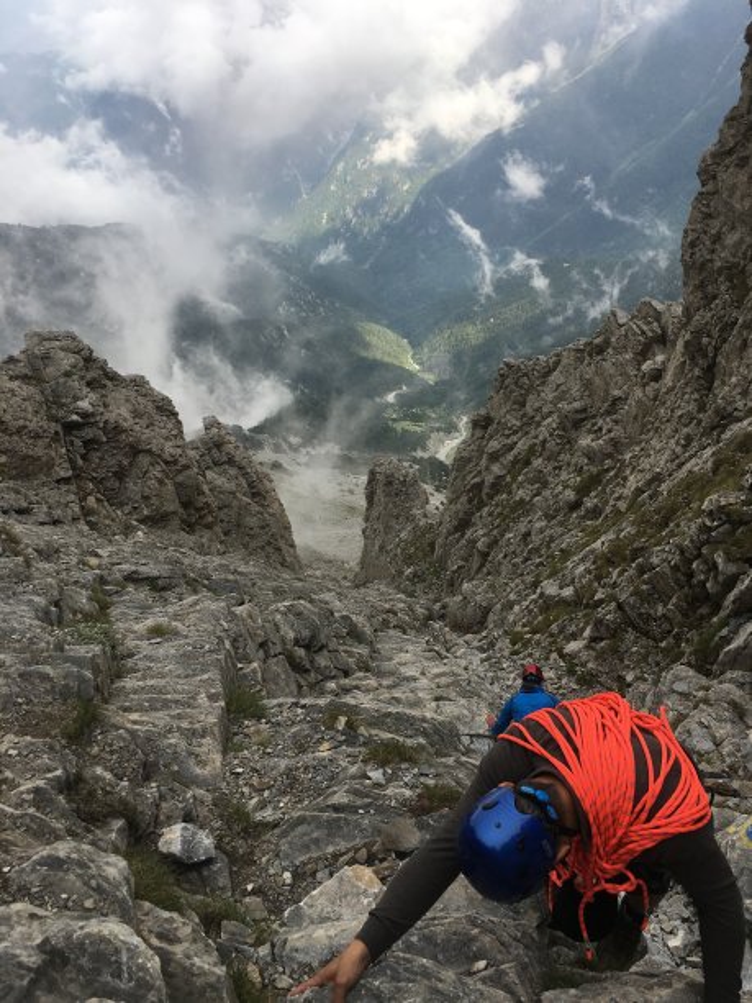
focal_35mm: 29
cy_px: 502
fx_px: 840
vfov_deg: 61.7
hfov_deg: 48.2
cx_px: 376
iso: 25
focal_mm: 4.15
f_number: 2.2
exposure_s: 1/530
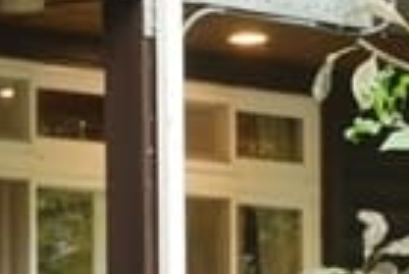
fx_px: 4185
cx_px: 524
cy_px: 489
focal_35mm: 368
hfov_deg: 5.6
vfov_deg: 3.7
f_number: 5.3
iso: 320
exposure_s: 1/60
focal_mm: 26
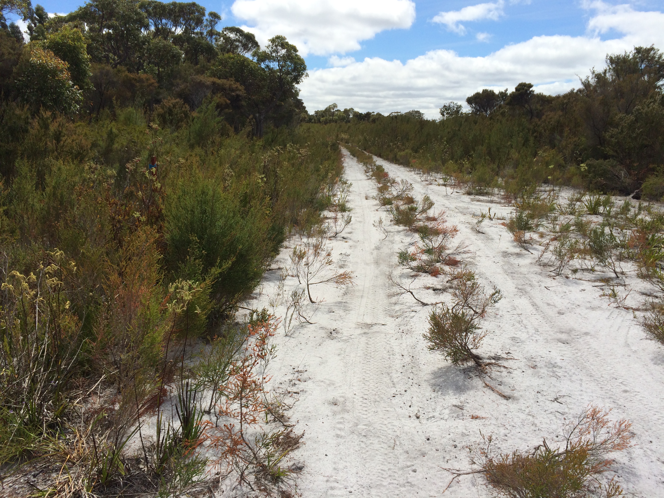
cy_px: 249
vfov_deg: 48.2
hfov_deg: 61.7
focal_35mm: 29
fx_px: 556
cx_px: 332
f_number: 2.2
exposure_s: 1/3165
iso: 32
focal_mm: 4.15
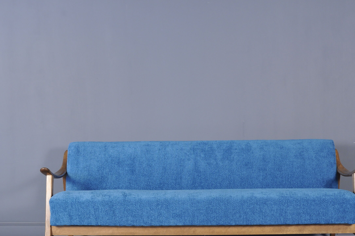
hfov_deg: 34.5
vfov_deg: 23.2
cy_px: 168
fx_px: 571
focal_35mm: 58
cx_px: 195
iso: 400
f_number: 8
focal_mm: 26
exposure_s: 1/5
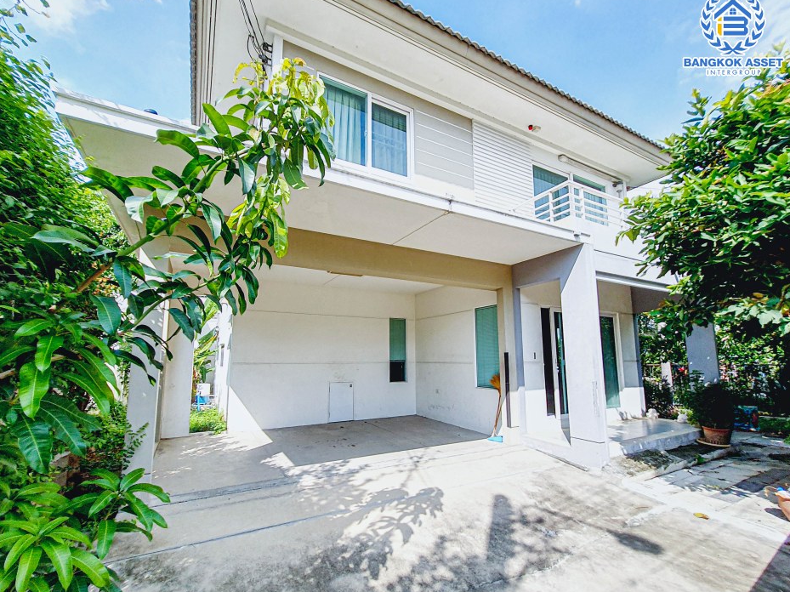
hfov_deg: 102.1
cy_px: 301
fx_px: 319
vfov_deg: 85.6
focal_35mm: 14
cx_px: 383
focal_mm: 1.74
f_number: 2.2
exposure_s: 1/900
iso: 50
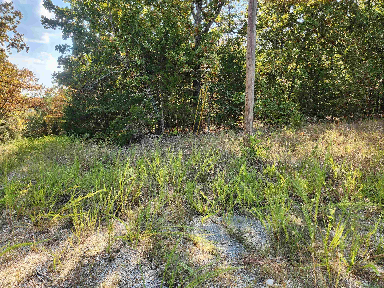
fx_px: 255
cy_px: 144
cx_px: 192
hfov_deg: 73.9
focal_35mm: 23
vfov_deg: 58.9
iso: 20
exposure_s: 1/183
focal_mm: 5.4
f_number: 1.8
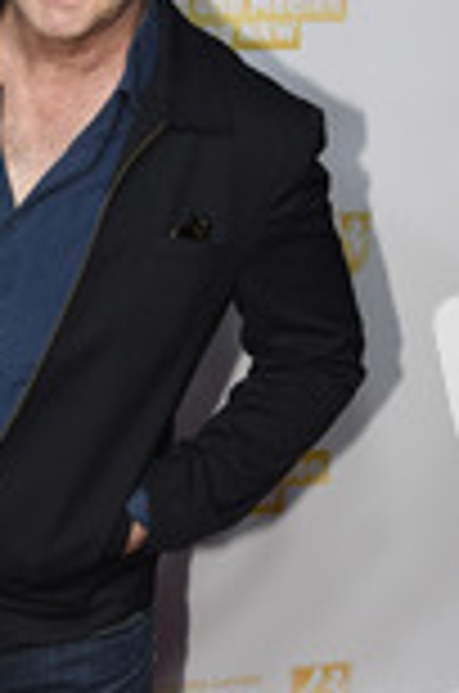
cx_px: -104
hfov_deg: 13.4
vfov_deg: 20.4
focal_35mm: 99
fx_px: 1902
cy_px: 567
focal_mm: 38
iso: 800
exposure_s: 1/400
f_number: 4.5
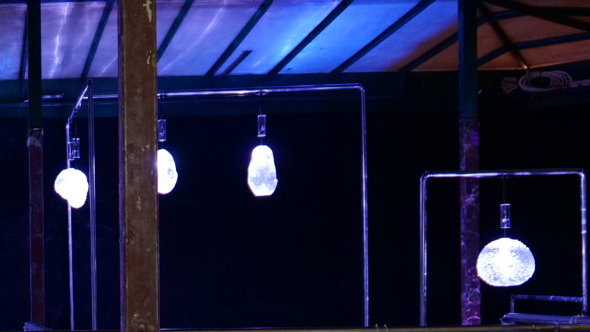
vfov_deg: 18.3
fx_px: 1017
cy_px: 280
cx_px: -99
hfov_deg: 28.6
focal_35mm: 65
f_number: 3.5
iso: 3200
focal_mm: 20
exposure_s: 1/2
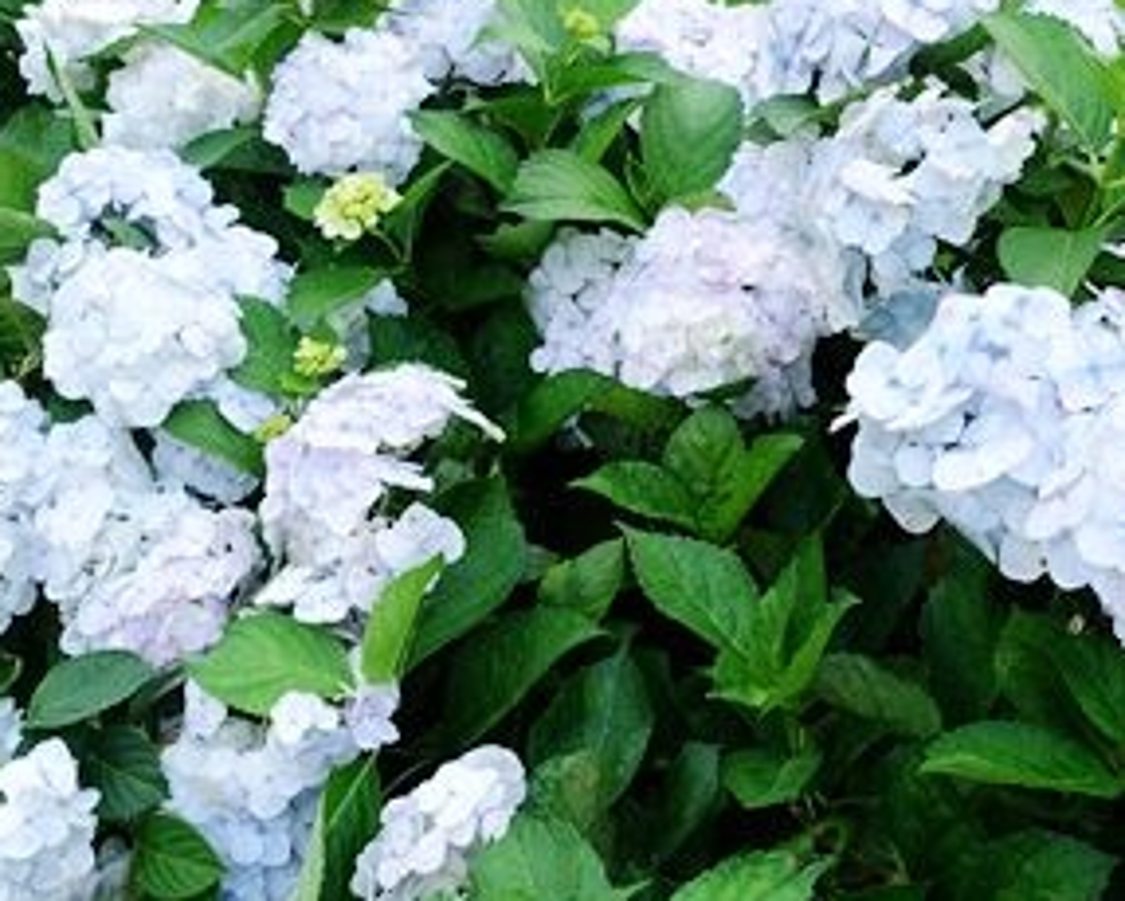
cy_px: 449
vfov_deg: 29.7
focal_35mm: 51
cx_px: 757
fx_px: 1699
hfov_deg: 36.2
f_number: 3.5
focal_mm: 8.8
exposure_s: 1/80
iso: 125
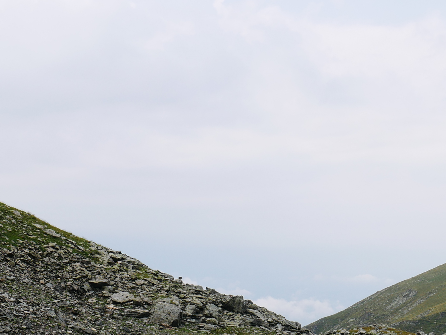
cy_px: 322
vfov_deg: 20.2
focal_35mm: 71
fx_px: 915
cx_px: 156
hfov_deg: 27.3
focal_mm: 14
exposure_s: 1/400
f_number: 7.1
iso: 200
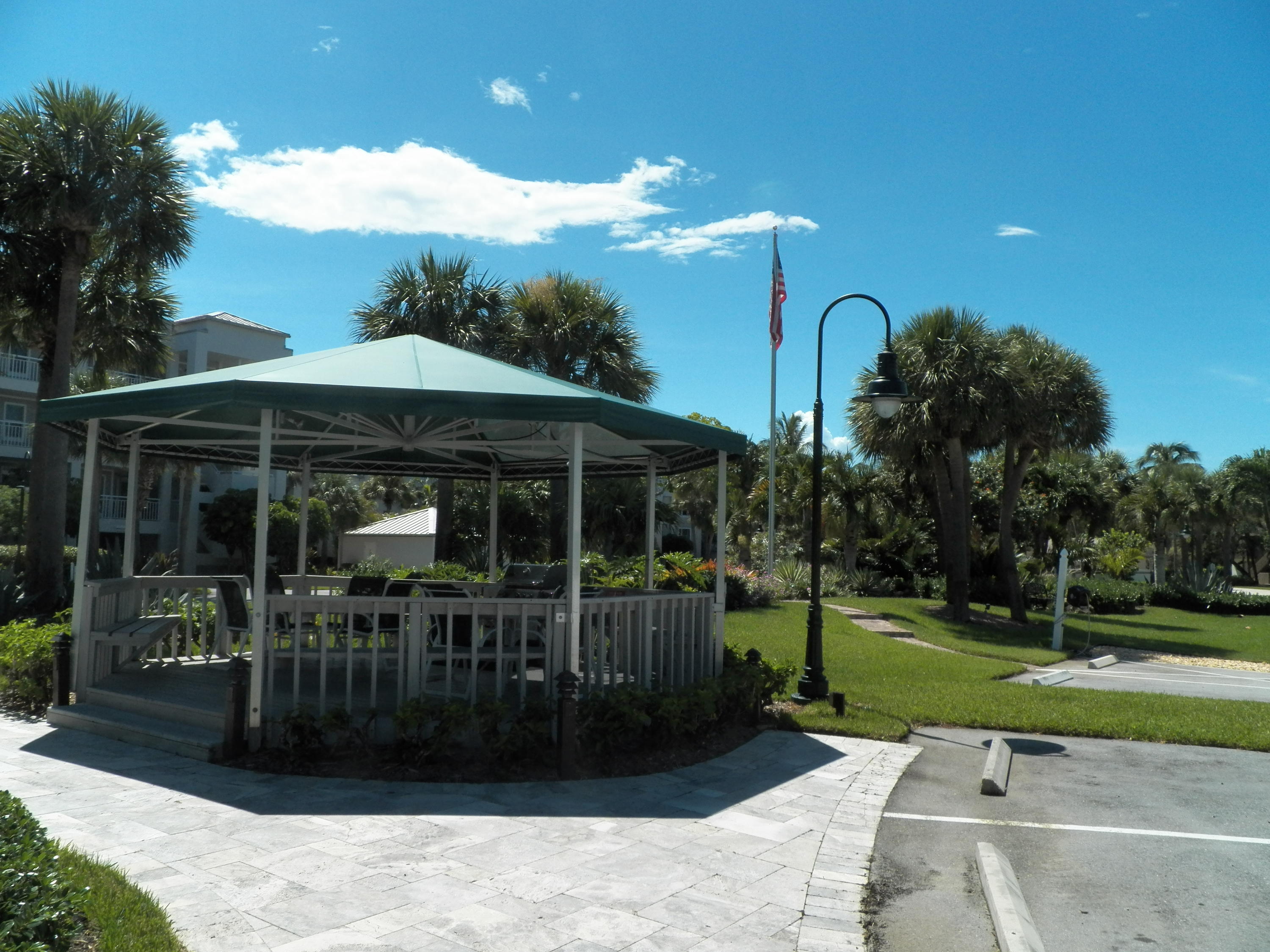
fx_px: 1027
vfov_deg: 49.7
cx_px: 635
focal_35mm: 28
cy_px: 476
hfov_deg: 63.4
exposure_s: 1/2000
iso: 125
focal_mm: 4.9
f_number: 4.5
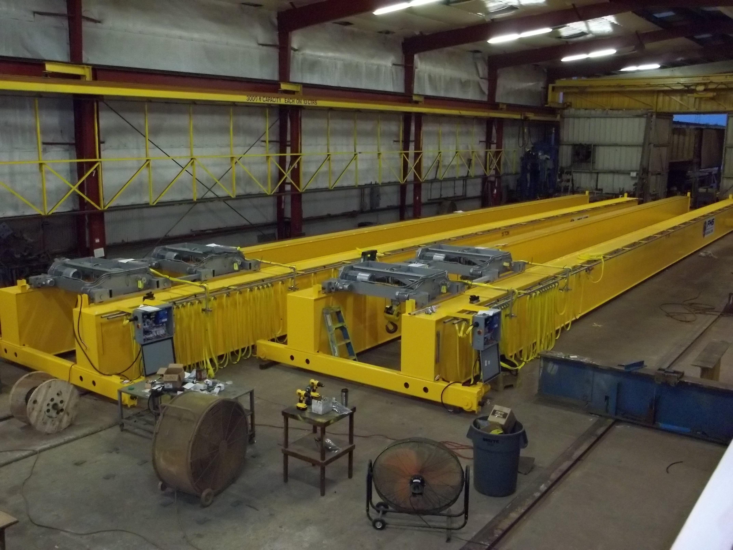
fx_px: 699
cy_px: 275
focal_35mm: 33
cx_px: 366
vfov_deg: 42.9
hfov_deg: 55.4
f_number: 3.3
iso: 400
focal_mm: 5.9
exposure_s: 1/30
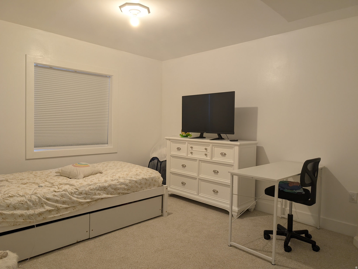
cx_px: 179
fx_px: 249
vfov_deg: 56.9
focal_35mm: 24
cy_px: 134
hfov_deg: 71.5
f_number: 1.68
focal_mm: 6.9
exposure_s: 1/30
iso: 116
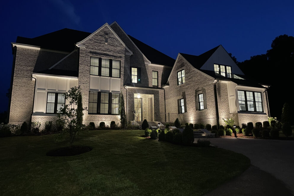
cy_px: 88
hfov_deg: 65.5
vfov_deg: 46.3
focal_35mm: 28
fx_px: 229
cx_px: 142
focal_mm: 4.2
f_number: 1.6
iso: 400
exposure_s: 1/10
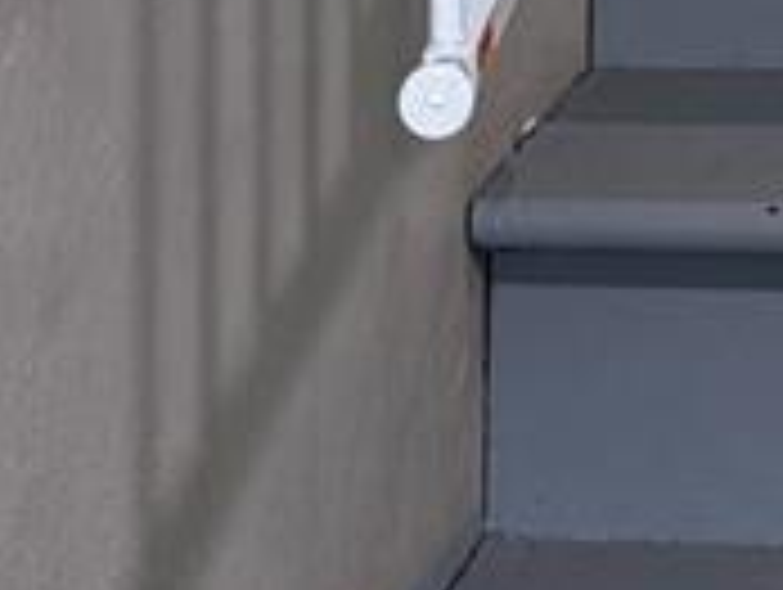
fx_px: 3194
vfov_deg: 9.1
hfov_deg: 13.1
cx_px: 1220
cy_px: -1011
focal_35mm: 141
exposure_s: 1/60
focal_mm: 6.76
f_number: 1.78
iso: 200
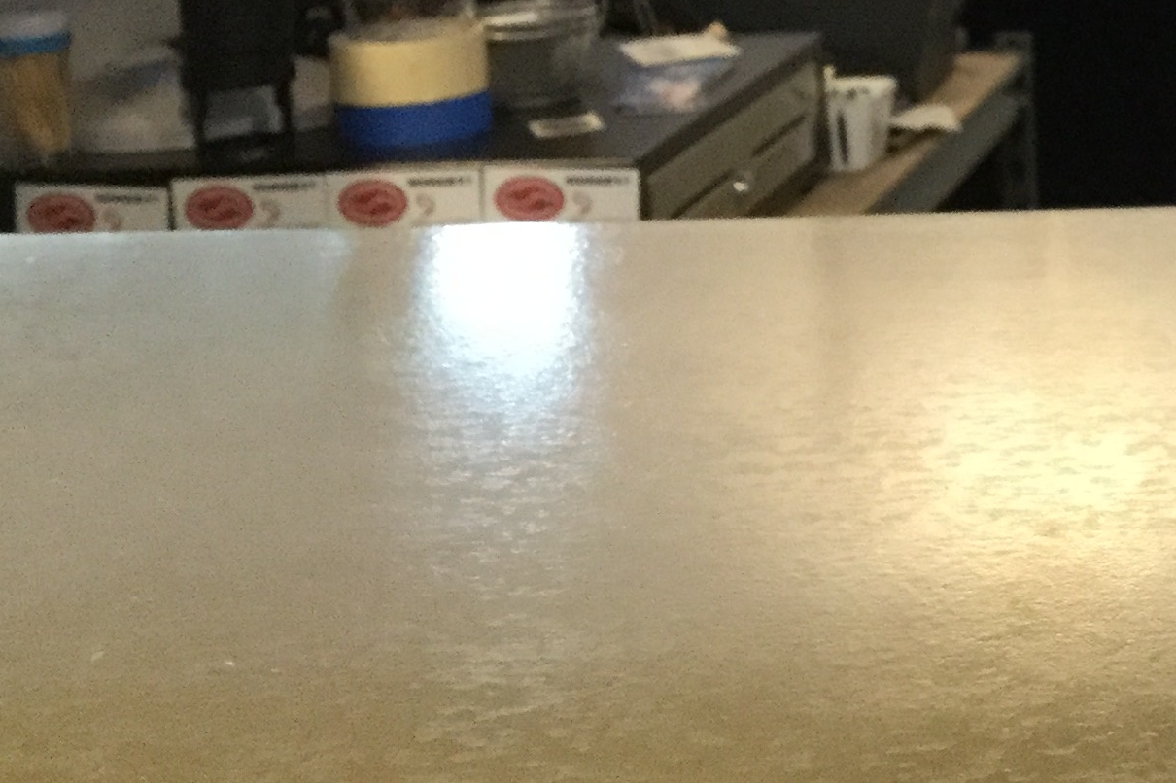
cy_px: -165
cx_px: 1544
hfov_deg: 21.1
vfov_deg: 15.1
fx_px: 2841
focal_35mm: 87
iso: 200
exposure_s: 1/17
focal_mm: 3.3
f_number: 2.4
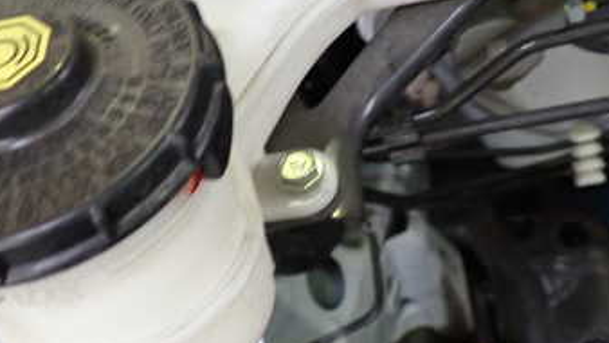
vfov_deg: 20.6
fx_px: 936
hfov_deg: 36.0
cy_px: 94
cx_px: 326
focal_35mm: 58
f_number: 2.3
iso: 400
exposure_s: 1/30
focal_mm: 5.4
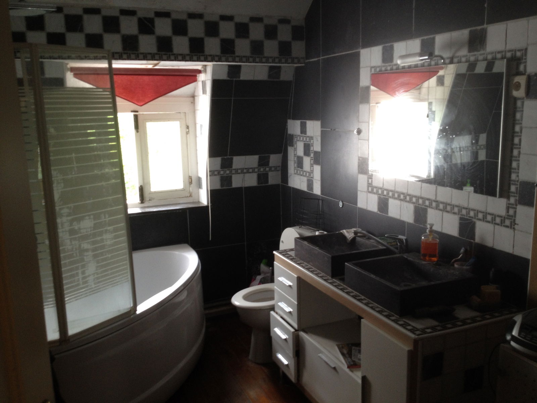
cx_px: 268
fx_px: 543
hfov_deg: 52.6
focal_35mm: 35
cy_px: 202
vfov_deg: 40.7
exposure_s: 1/20
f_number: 2.4
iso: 80
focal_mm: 4.28
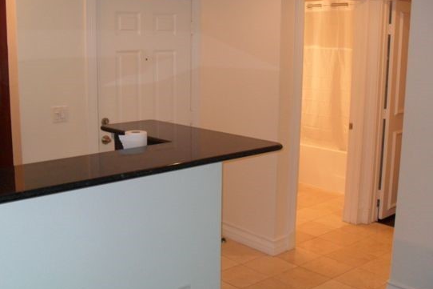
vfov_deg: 31.2
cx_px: 191
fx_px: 517
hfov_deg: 45.4
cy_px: 145
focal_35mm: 43
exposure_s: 1/45
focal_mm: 6.3
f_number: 3
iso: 200
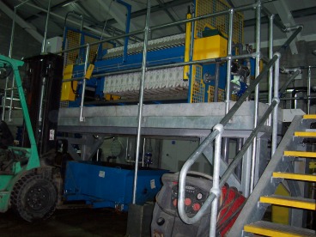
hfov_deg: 50.1
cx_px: 158
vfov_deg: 38.7
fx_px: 338
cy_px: 118
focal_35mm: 37
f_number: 2.8
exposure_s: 1/60
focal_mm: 5.6
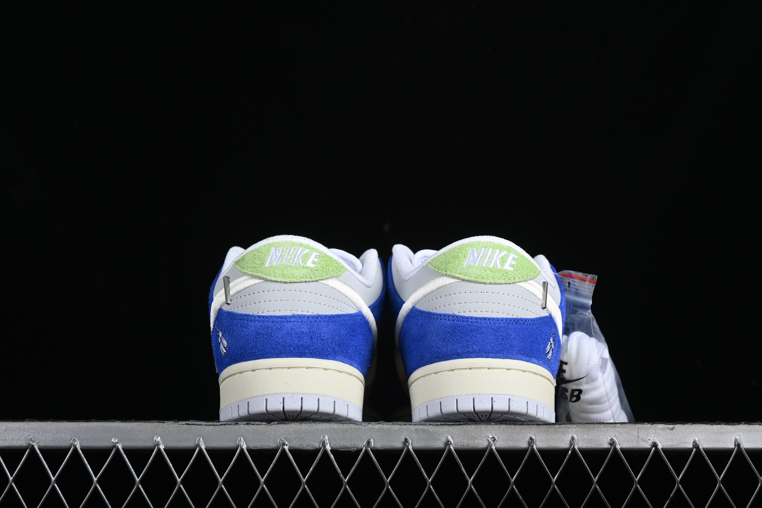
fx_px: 1587
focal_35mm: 75
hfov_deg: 27.0
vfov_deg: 18.2
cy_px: 254
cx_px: 381
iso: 160
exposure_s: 1/200
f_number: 7.1
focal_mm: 50
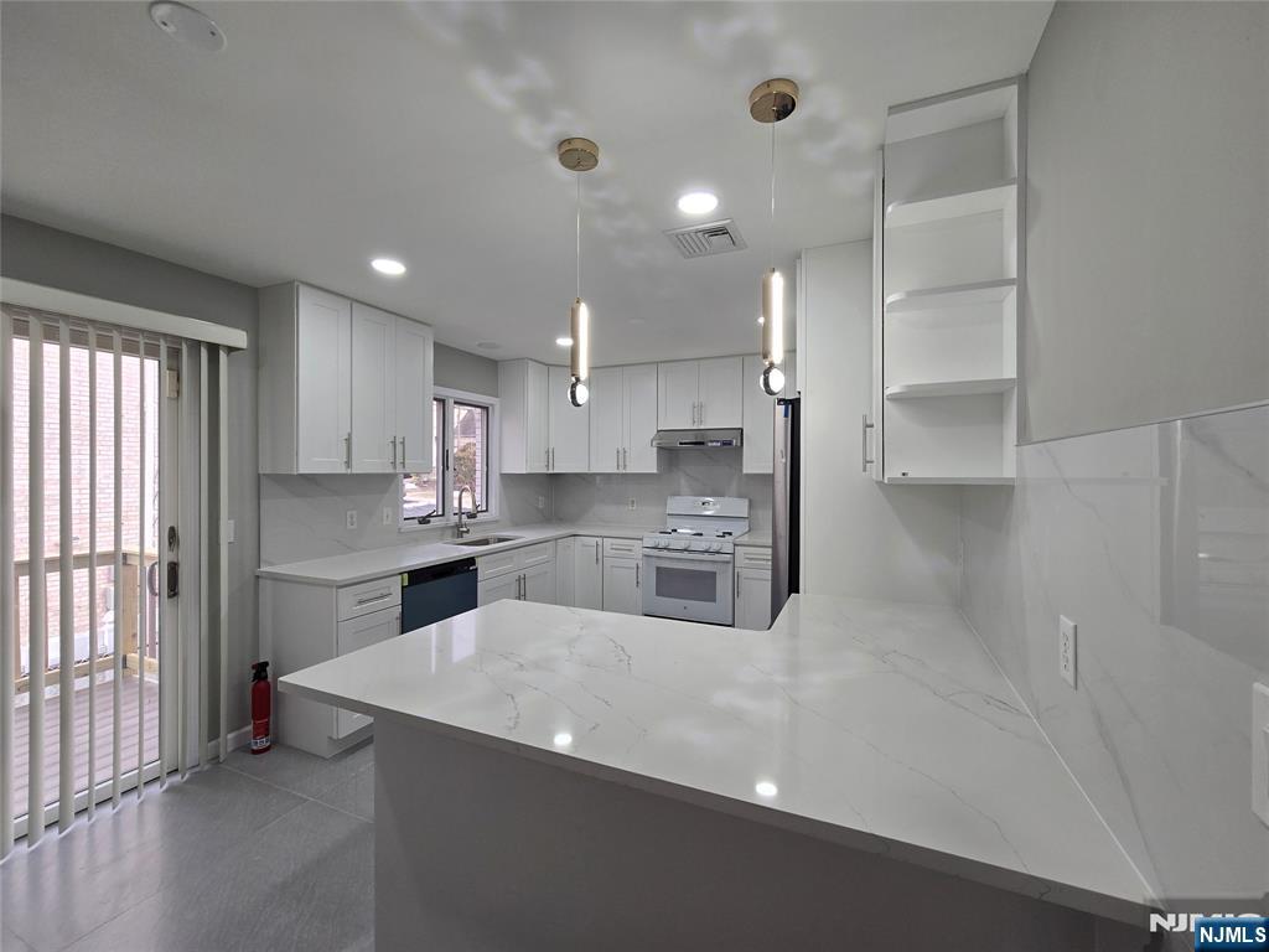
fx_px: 477
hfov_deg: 106.2
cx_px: 634
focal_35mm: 13
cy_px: 476
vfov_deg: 89.9
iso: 50
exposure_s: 1/60
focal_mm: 2.2
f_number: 2.2
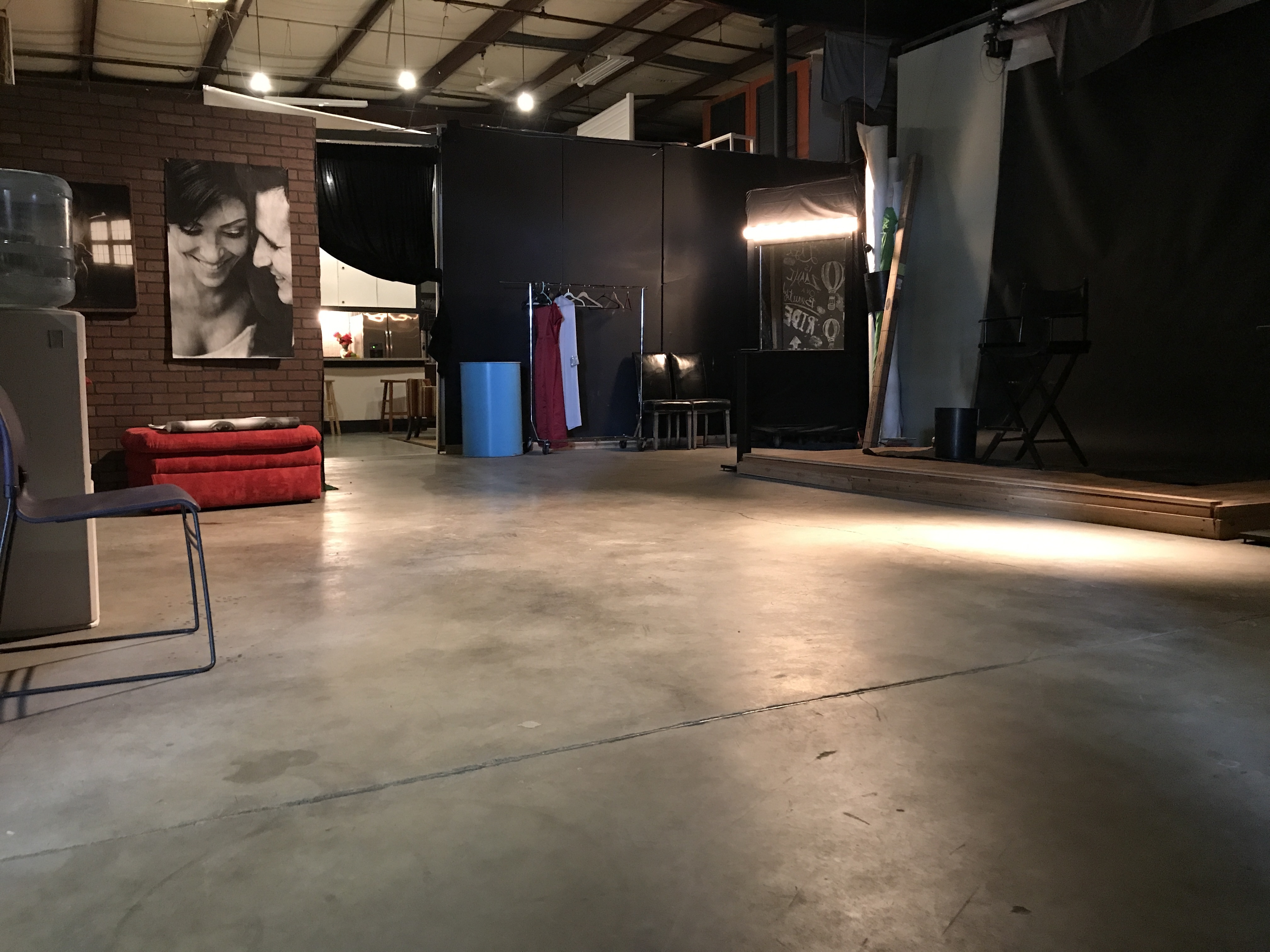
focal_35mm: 28
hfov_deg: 63.4
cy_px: 476
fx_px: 1027
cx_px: 635
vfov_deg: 49.7
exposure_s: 1/6
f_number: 1.8
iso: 100
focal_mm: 3.99
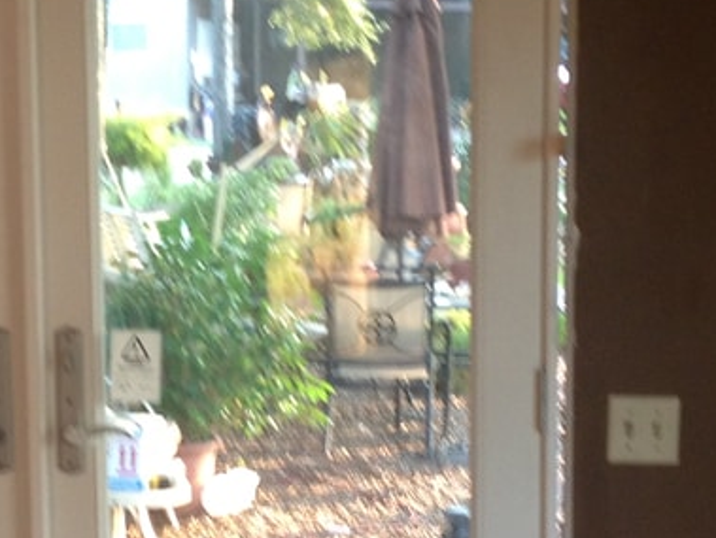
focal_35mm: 123
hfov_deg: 15.8
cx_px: 95
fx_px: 2547
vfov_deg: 12.0
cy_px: 432
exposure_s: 1/20
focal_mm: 4.28
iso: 80
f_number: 2.4
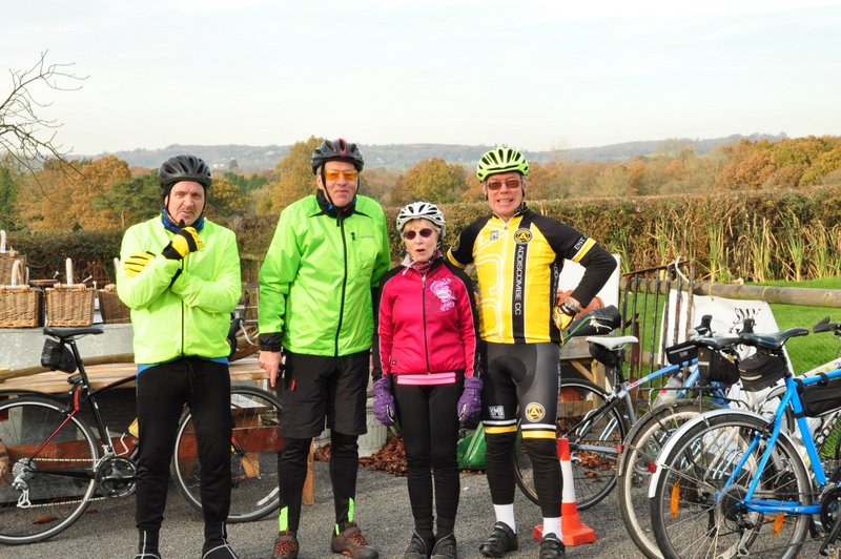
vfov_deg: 25.0
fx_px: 1260
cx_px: 420
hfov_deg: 36.9
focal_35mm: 54
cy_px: 280
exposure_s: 1/160
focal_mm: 36
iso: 1250
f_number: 18
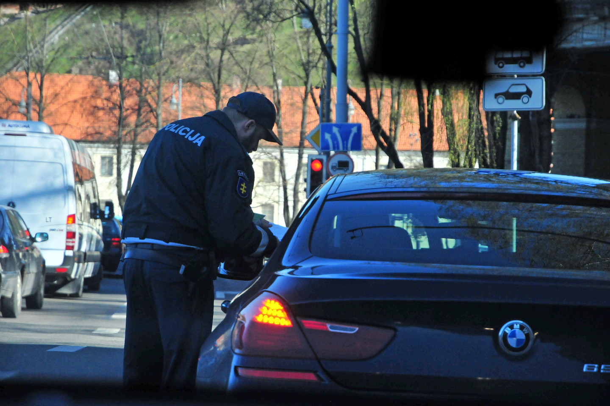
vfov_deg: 11.4
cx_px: 305
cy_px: 203
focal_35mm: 120
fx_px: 2033
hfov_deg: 17.1
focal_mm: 80
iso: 1250
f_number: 5.6
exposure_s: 1/2000
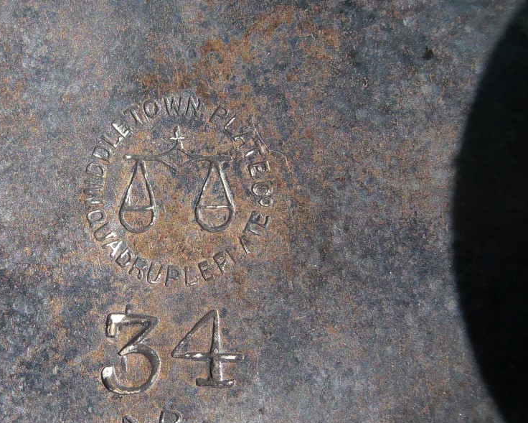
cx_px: 93
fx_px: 985
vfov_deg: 24.2
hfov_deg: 29.2
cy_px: 256
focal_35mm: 63
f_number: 3.6
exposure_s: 1/400
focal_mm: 5.93
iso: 80
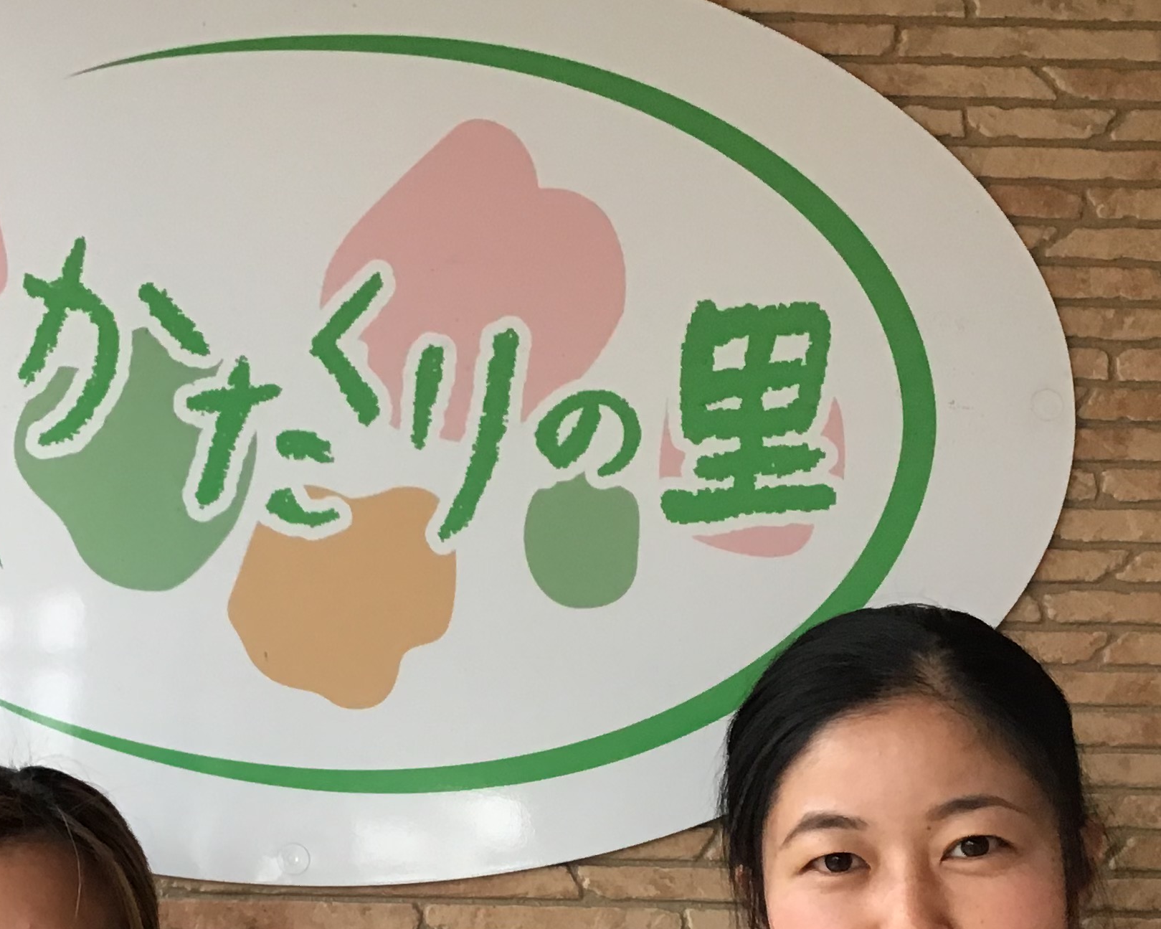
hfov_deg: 30.8
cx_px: 407
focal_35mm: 61
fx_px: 2096
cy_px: 821
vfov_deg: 24.3
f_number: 2.4
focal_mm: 3.3
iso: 40
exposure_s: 1/30
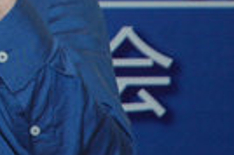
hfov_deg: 3.6
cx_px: -91
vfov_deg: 2.4
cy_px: -133
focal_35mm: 572
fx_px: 3715
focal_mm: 85
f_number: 5.6
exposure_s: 1/80
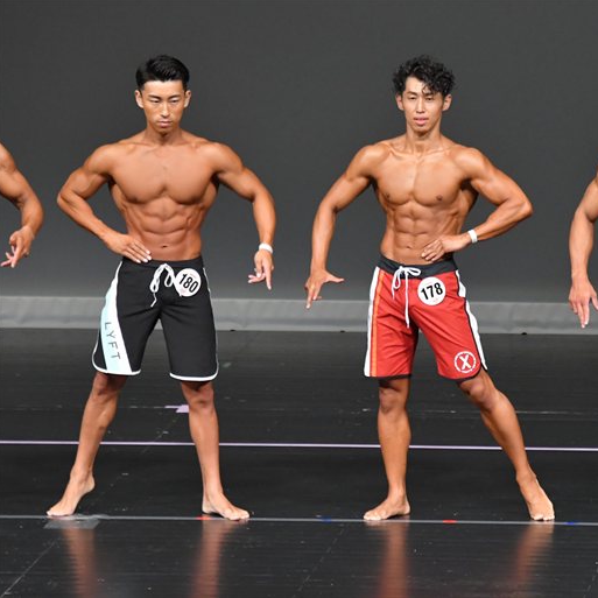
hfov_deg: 4.3
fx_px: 7896
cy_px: 298
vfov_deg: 4.3
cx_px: 447
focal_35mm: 404
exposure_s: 1/400
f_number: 5.6
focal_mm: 210
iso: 4000
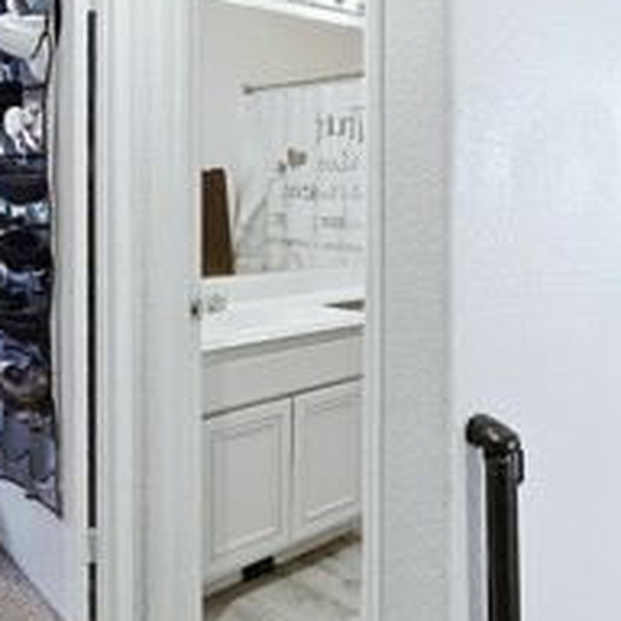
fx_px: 690
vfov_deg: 47.2
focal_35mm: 34
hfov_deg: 48.2
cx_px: 365
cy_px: 181
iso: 1000
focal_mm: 12
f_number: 4
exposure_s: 1/800
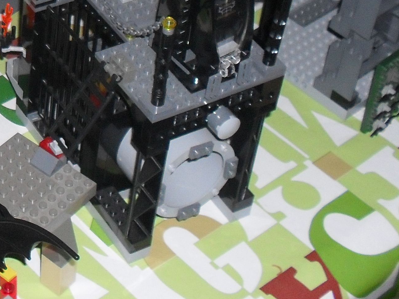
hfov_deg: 18.6
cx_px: -96
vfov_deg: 14.3
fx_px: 1141
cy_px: -97
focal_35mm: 99
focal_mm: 6.3
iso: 200
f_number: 3.2
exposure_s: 1/45
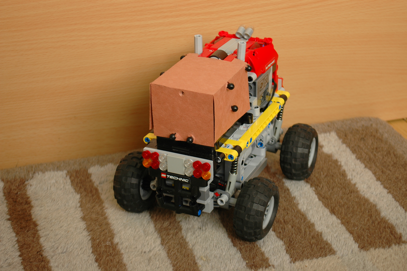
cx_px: 204
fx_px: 881
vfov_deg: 17.5
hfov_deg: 26.0
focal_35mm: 78
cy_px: 136
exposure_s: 1/15
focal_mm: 52
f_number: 5.6
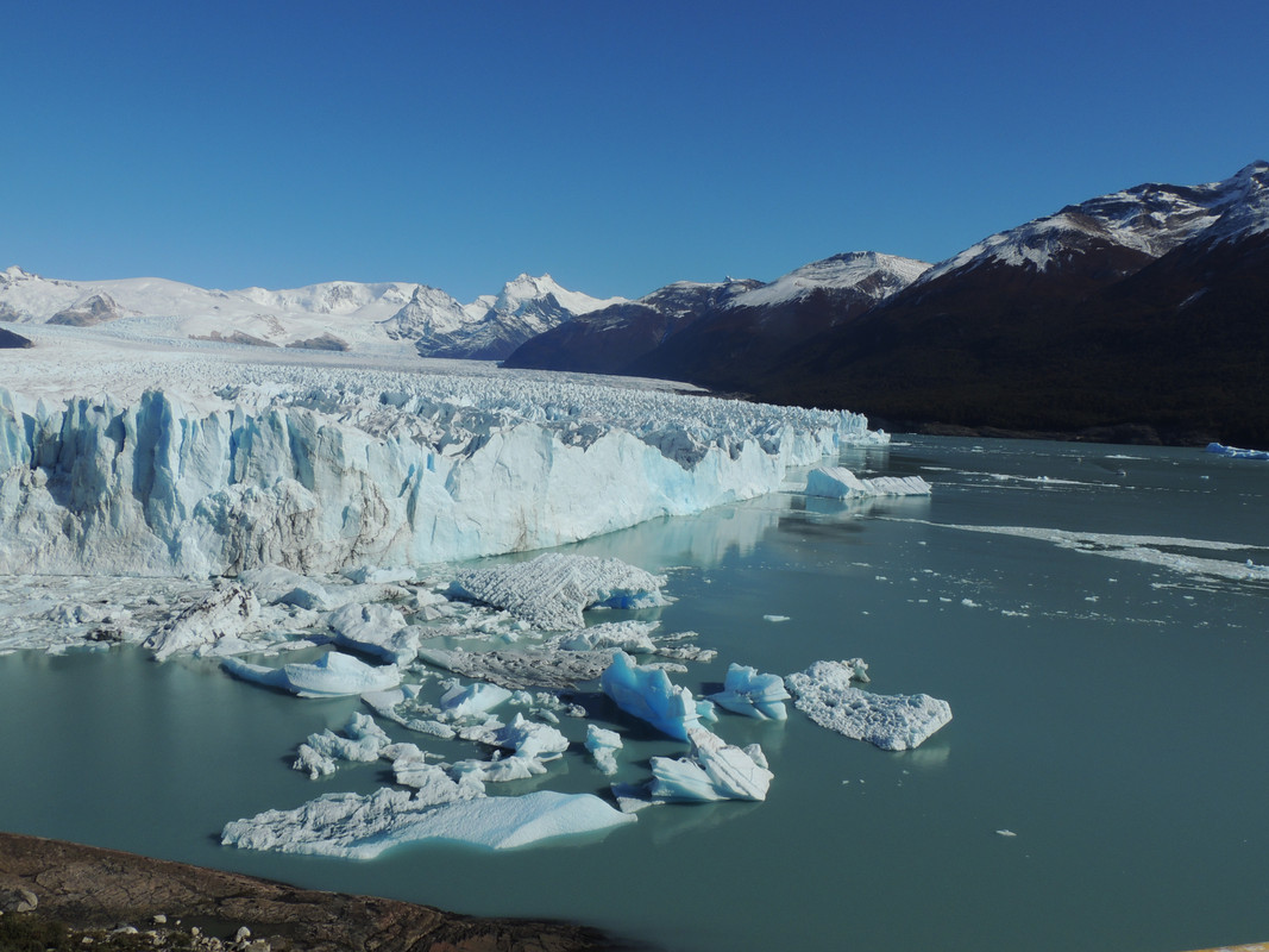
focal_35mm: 28
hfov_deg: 63.4
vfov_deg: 49.7
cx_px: 634
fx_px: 1026
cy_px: 476
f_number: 5.4
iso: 100
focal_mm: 4.9
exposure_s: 1/1250
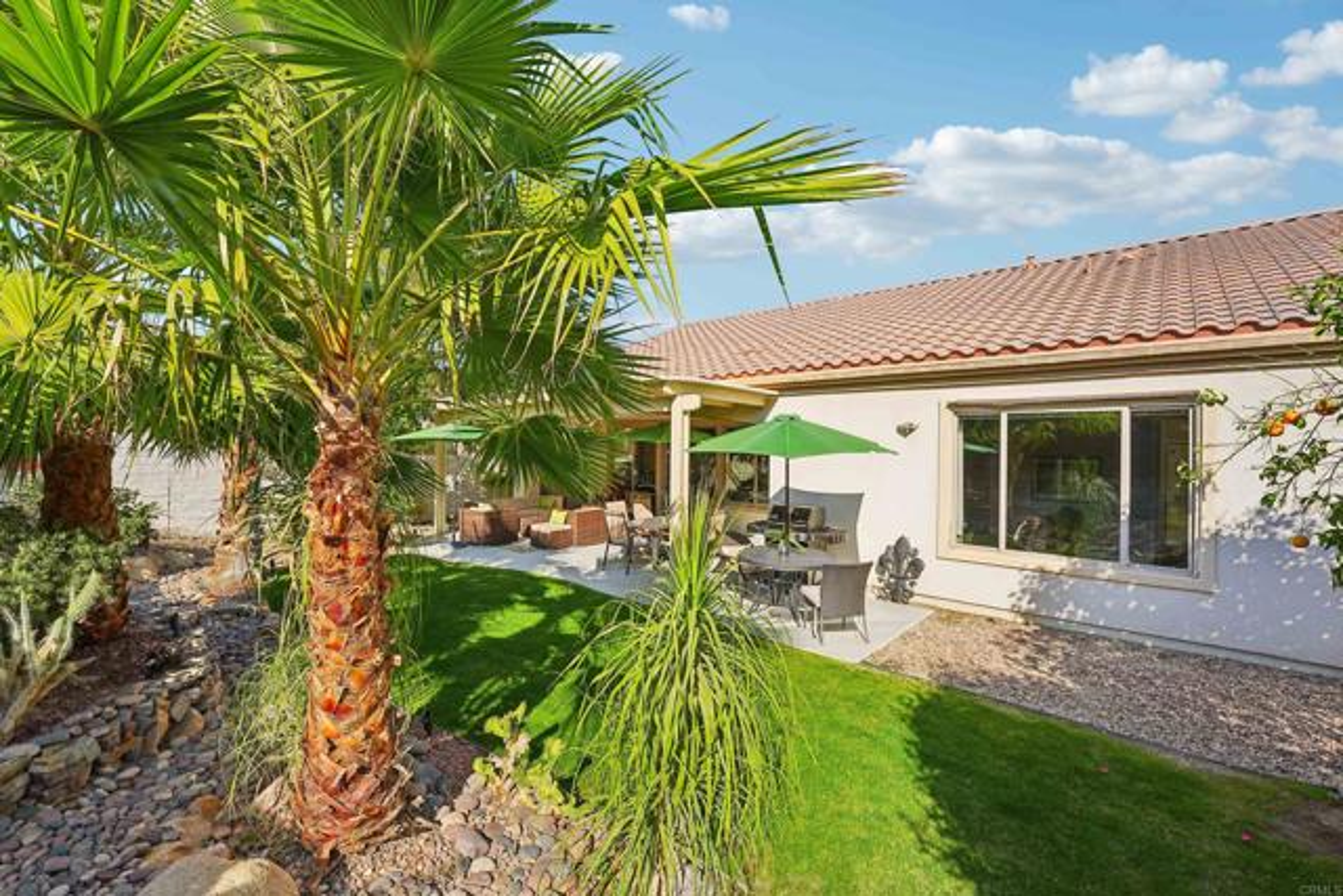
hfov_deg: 104.2
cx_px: 672
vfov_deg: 81.2
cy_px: 448
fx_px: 522
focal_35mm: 14
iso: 320
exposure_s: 1/800
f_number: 8
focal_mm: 14
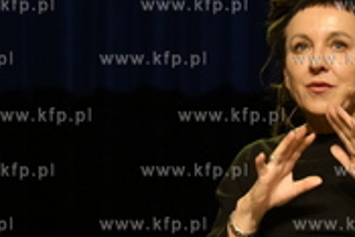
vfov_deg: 4.4
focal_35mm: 315
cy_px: 143
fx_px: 3109
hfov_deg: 6.5
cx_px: 110
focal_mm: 92
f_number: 5.6
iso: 3200
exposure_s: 1/100
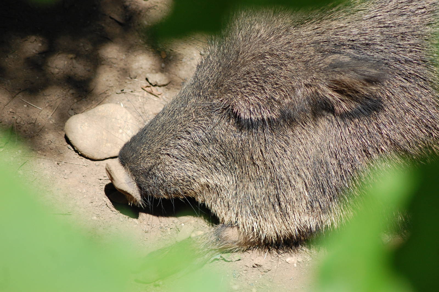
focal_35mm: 202
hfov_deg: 10.2
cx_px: 220
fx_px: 2467
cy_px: 146
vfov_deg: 6.8
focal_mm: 135
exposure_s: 1/1600
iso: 400
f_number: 5
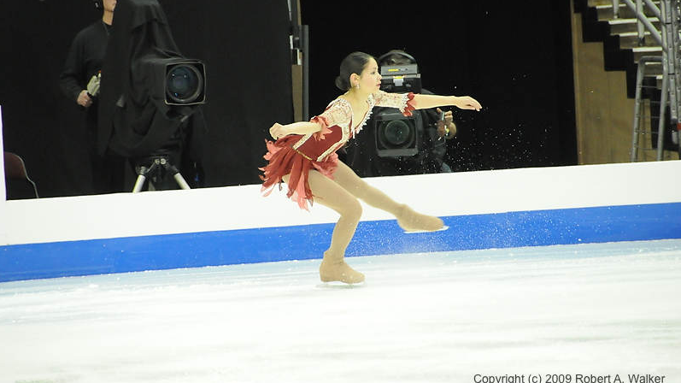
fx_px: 5687
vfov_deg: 3.9
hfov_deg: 6.9
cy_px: 170
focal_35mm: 315
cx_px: 340
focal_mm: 200
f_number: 5.6
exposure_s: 1/400
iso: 3200
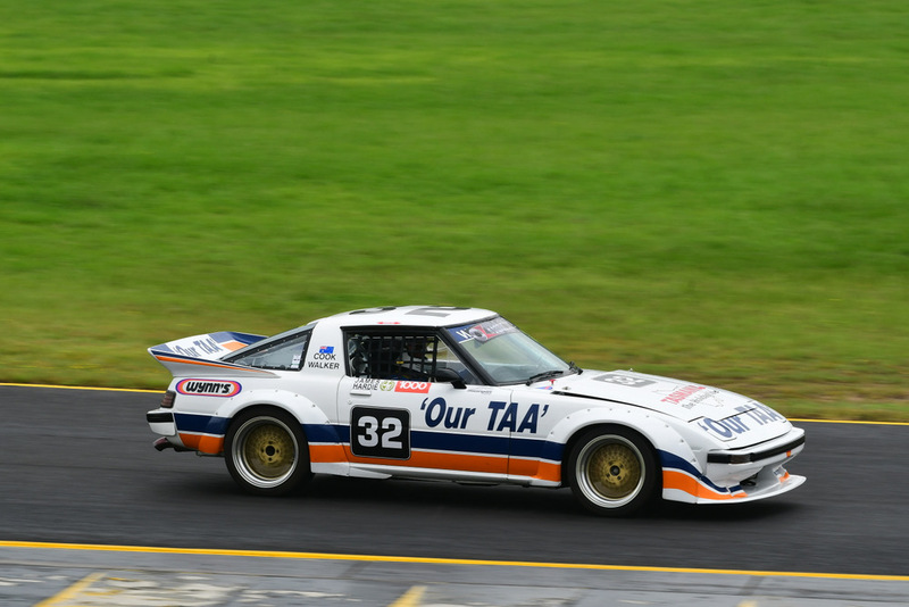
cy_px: 304
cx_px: 454
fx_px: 7577
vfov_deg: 4.6
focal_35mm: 300
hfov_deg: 6.9
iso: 320
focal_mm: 200
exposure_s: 1/250
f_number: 11
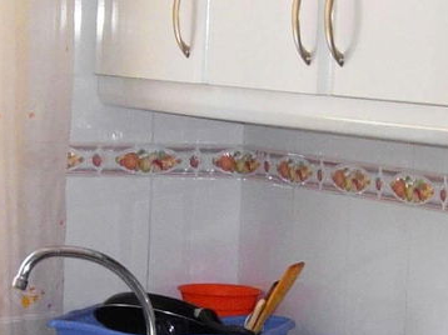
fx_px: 2199
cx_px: 315
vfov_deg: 8.7
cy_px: 280
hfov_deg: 11.6
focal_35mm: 170
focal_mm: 7.8
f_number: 2.8
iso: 79
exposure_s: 1/249
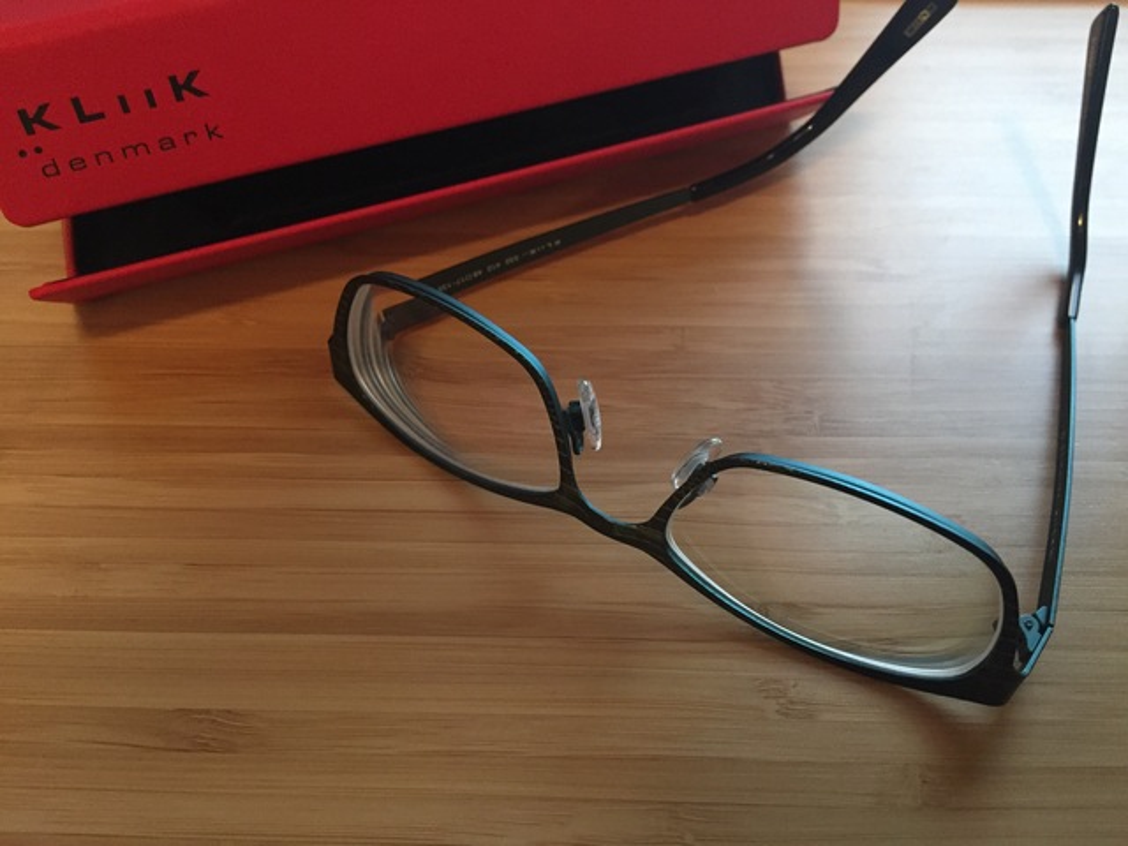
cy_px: 423
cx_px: 564
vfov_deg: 48.2
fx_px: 945
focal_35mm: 29
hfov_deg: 61.7
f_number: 2.2
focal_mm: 4.15
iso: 250
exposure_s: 1/20
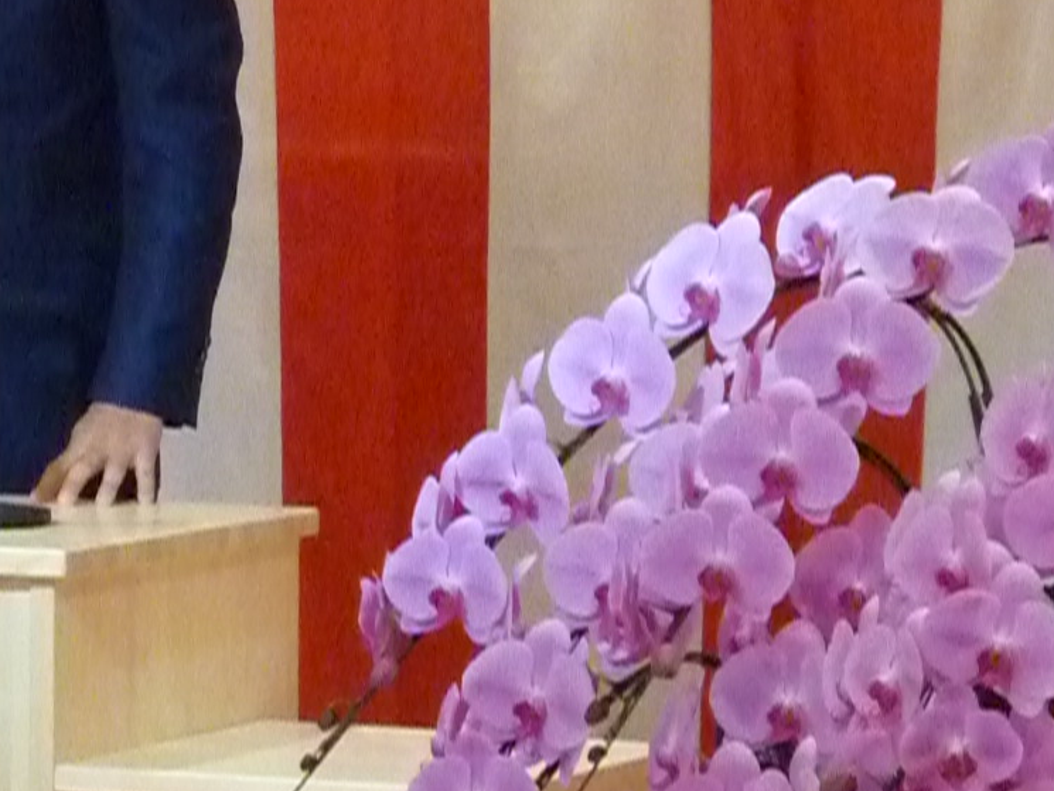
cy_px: 174
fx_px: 8283
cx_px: -126
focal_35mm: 272
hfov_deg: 7.2
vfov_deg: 5.5
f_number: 4.8
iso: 1600
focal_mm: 16.4
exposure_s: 1/200
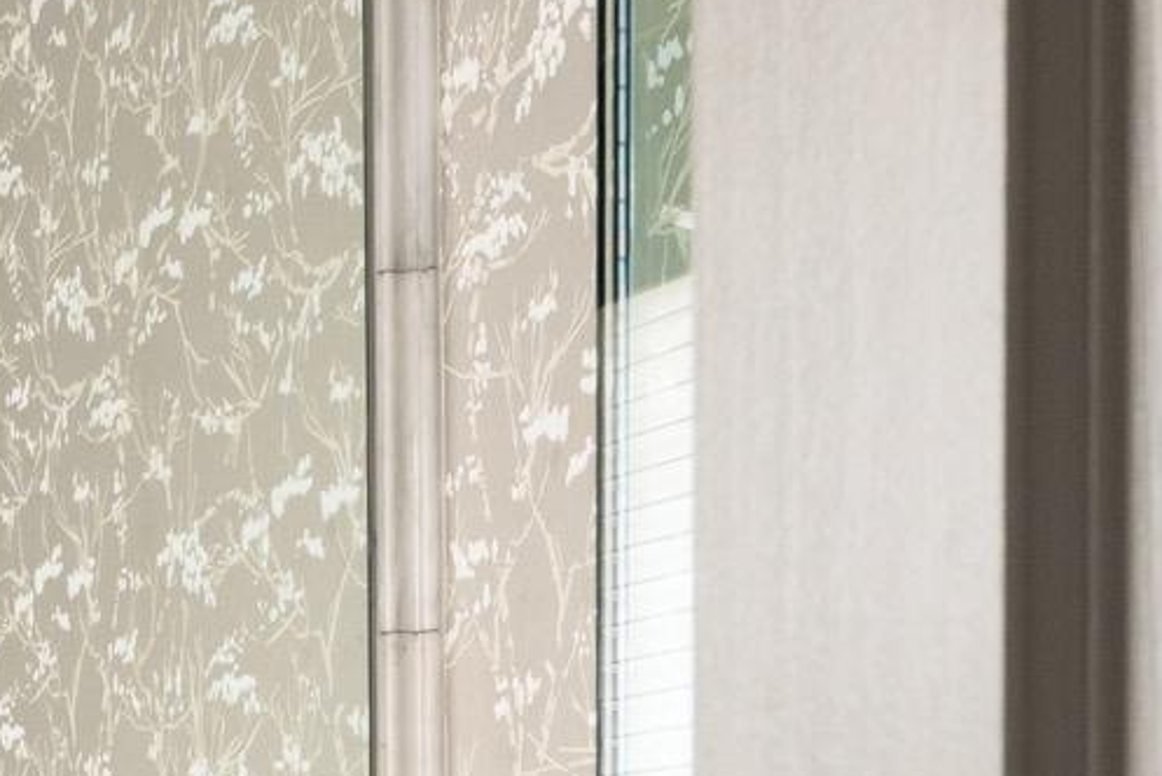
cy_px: 998
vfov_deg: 12.4
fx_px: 3456
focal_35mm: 107
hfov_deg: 15.4
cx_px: -1153
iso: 800
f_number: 11
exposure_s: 1/2.5
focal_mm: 26
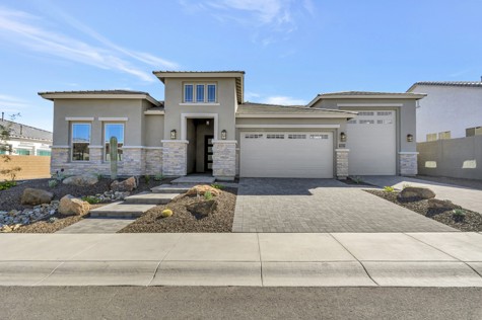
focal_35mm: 18
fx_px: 241
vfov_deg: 67.3
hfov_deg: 90.0
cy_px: 160
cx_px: 241
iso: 250
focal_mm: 12
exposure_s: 1/640
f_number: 9
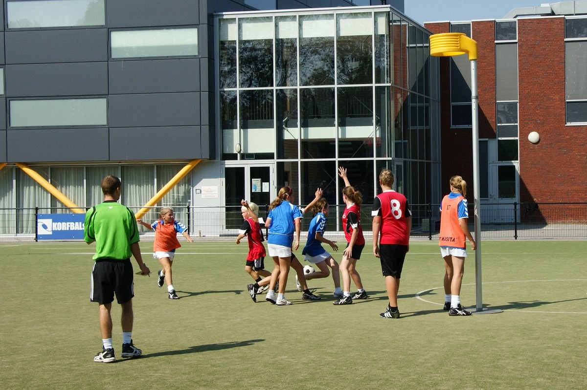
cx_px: 294
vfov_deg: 29.8
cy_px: 195
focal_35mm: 45
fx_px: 733
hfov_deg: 43.6
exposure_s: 1/400
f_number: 9
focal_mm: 30
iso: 200
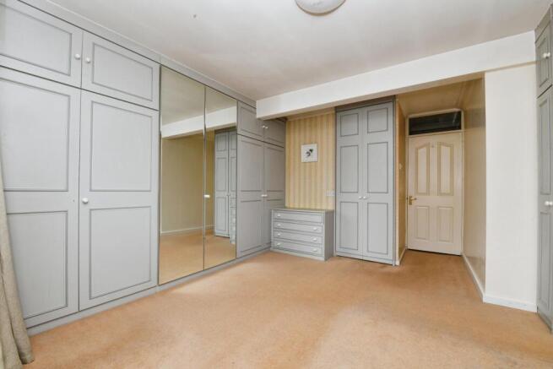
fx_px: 230
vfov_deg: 77.4
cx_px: 276
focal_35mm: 15
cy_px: 184
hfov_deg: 100.4
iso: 800
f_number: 16
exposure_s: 1/60
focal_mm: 15
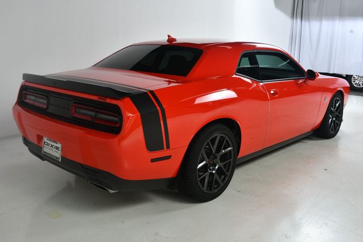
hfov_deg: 53.2
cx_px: 182
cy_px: 121
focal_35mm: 36
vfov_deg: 36.8
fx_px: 363
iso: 100
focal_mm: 24
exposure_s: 1/160
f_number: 13
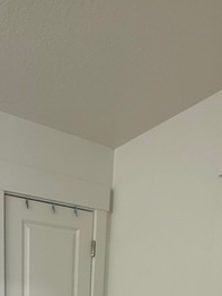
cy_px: 382
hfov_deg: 34.3
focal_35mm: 41
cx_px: 51
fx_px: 350
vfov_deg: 33.7
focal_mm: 2.22
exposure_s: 1/120
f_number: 2.2
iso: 200
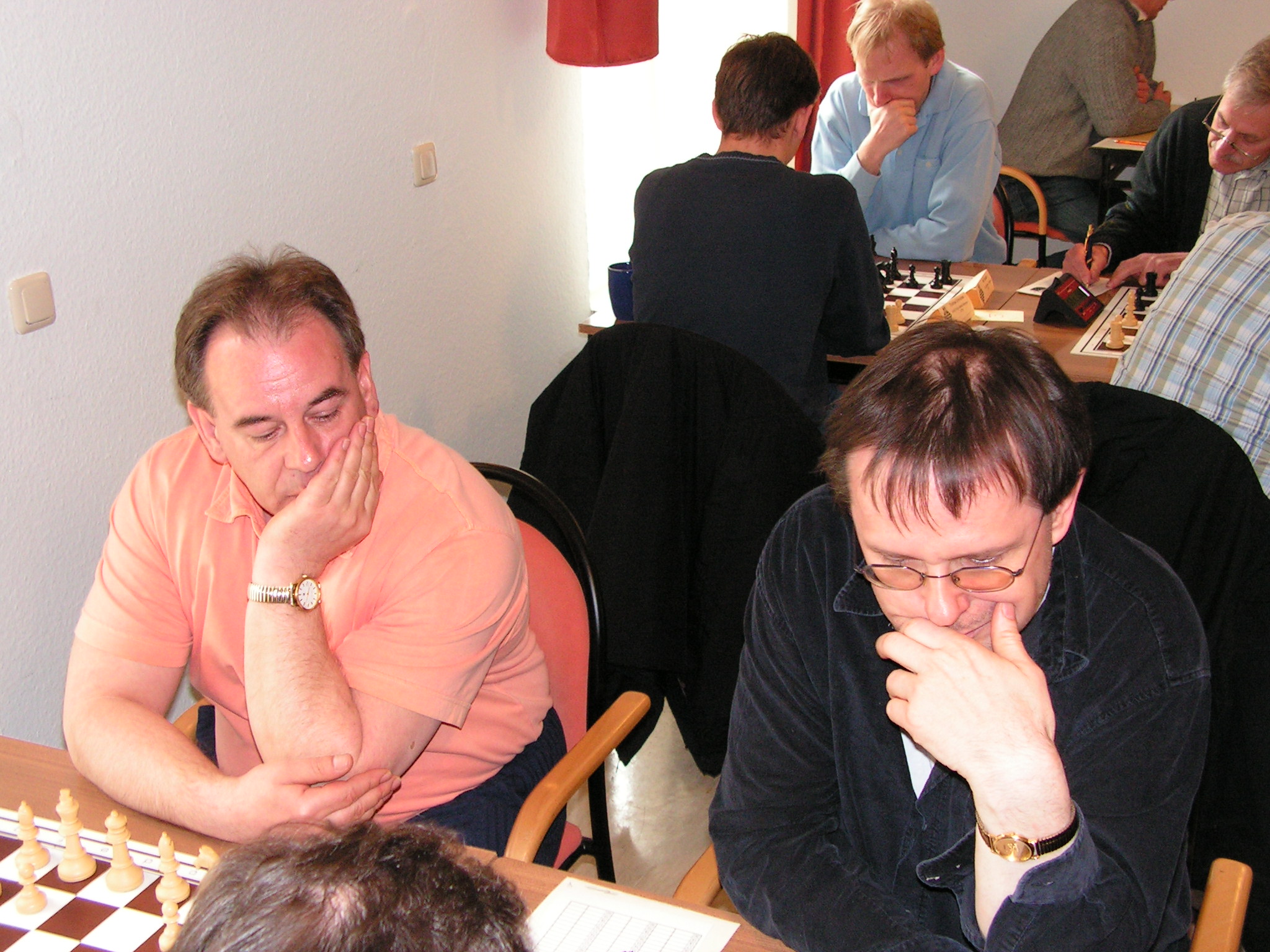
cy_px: 476
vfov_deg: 32.2
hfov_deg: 42.1
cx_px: 635
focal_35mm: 45
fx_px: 1651
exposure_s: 1/40
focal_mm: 7.6
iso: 200
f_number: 3.2
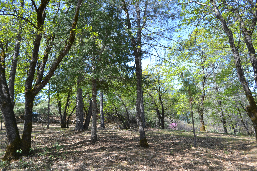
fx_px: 214
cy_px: 86
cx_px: 128
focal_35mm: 30
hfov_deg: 61.9
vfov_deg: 43.6
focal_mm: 20
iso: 125
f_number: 5.6
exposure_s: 1/125
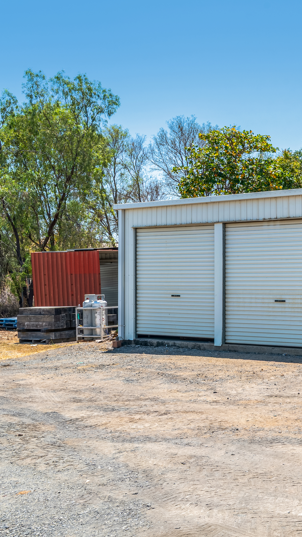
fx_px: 655
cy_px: 269
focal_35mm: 46
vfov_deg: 44.6
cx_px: 383
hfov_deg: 23.3
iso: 125
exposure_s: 1/160
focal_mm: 29
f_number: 8
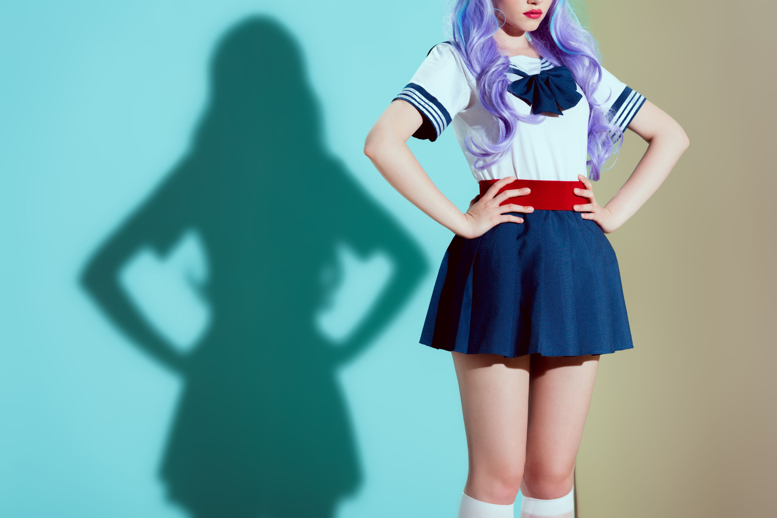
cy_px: 259
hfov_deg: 14.6
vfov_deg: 9.8
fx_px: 3023
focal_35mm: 140
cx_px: 388
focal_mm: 140
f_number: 5.6
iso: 100
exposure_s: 1/200
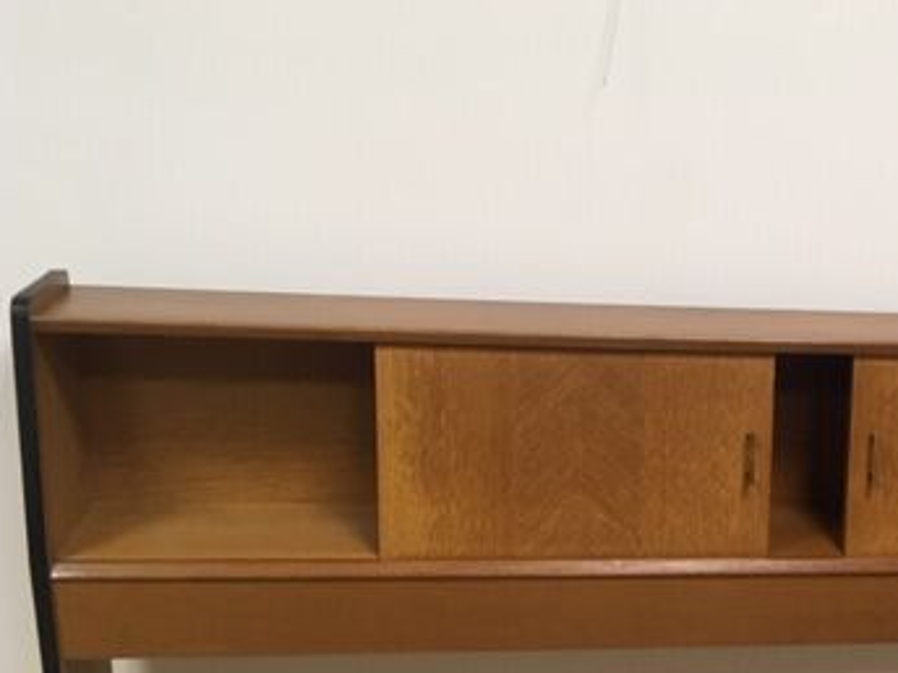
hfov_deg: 34.0
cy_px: 556
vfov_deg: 26.4
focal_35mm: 54
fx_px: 1401
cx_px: 770
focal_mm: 4.15
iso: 100
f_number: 2.2
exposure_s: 1/33
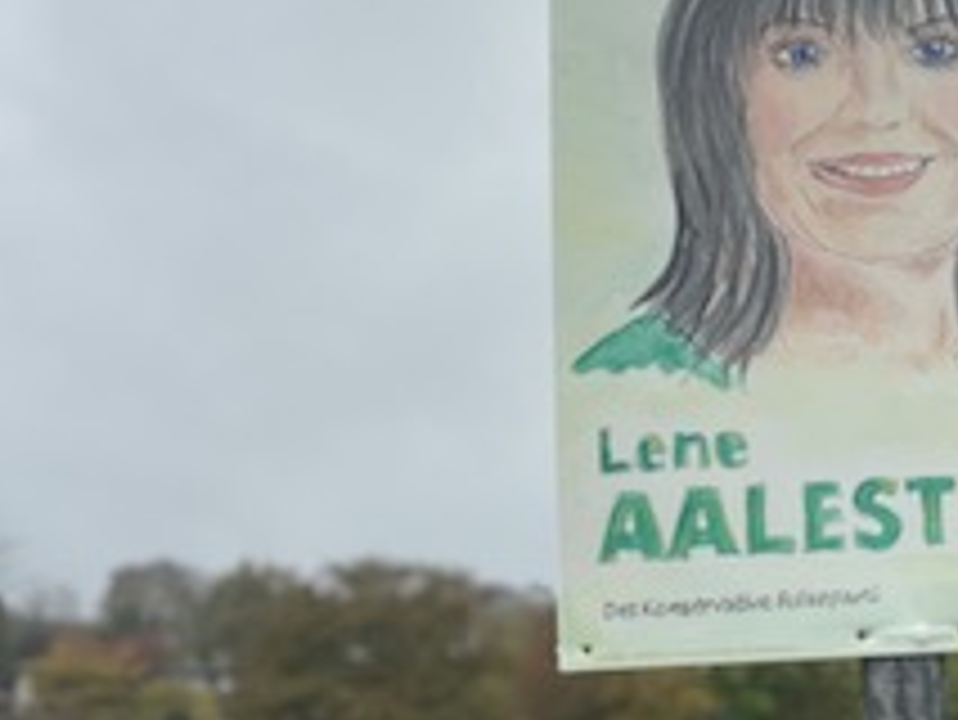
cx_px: 837
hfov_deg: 32.3
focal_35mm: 57
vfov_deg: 25.7
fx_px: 1578
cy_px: 403
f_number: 1.8
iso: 32
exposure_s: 1/719
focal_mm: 4.25
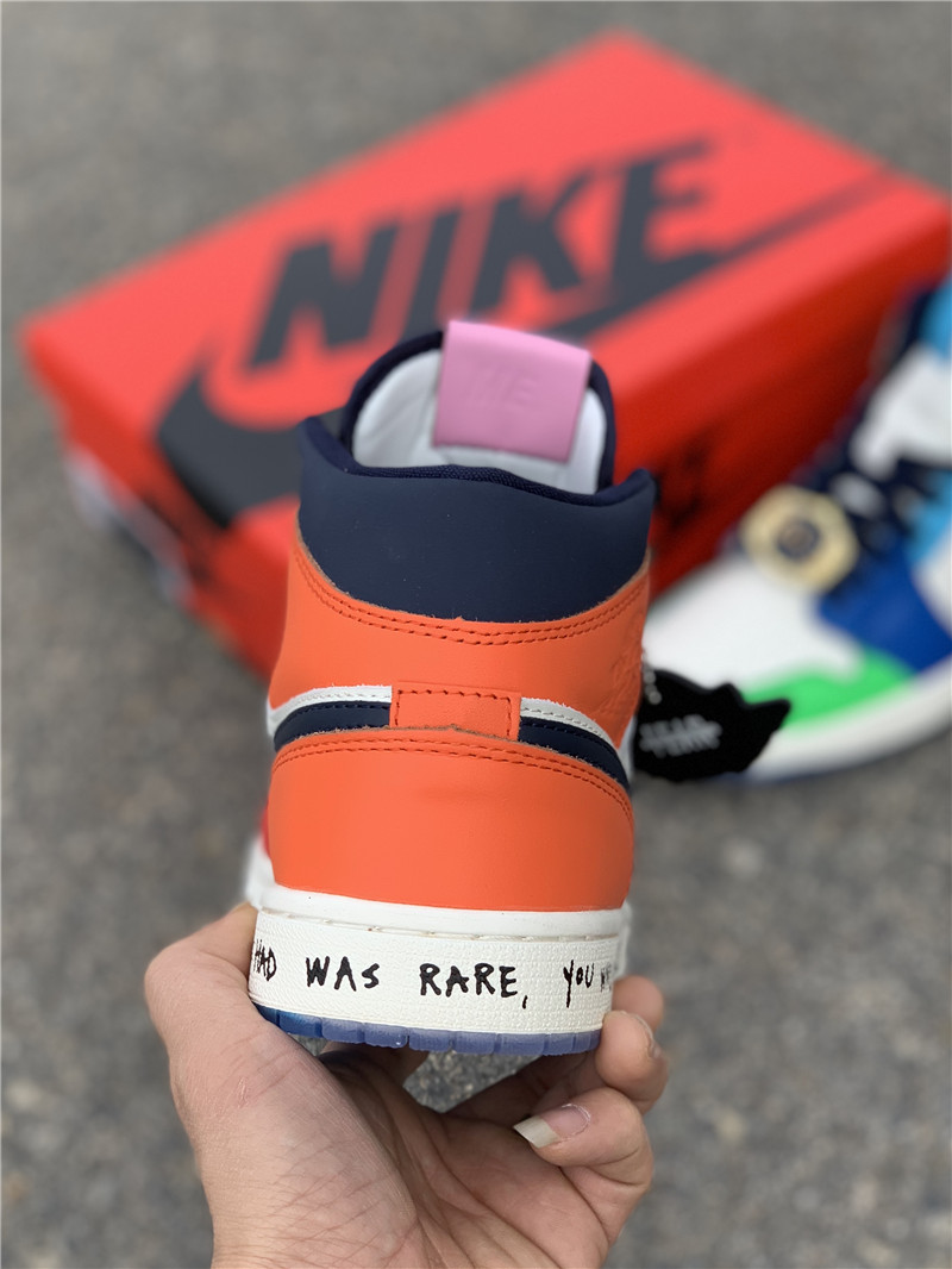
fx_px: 1906
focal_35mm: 52
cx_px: 476
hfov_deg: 28.0
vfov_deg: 36.8
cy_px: 634
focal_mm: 6
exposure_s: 1/280
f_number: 2.4
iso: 16
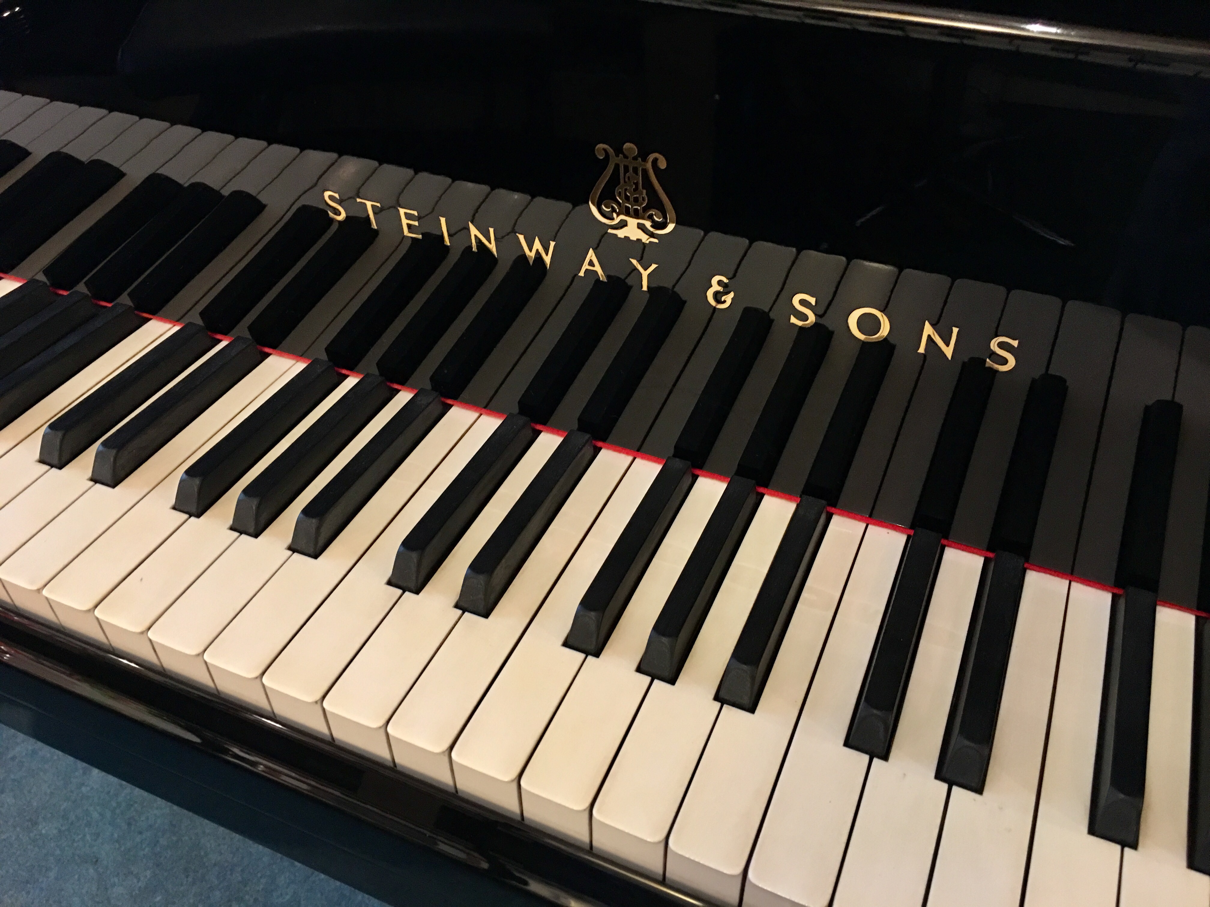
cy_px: 454
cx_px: 605
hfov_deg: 61.7
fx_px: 1014
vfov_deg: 48.2
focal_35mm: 29
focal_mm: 4.15
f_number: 2.2
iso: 100
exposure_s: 1/10
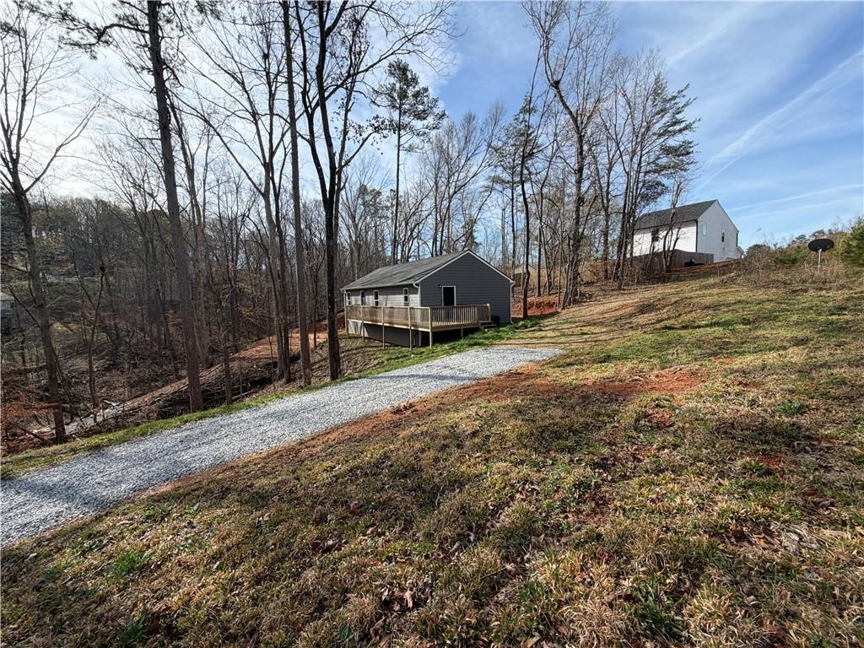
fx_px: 349
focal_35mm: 14
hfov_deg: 102.1
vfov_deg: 85.7
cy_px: 324
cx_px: 432
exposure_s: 1/770
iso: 32
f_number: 2.2
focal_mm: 2.22
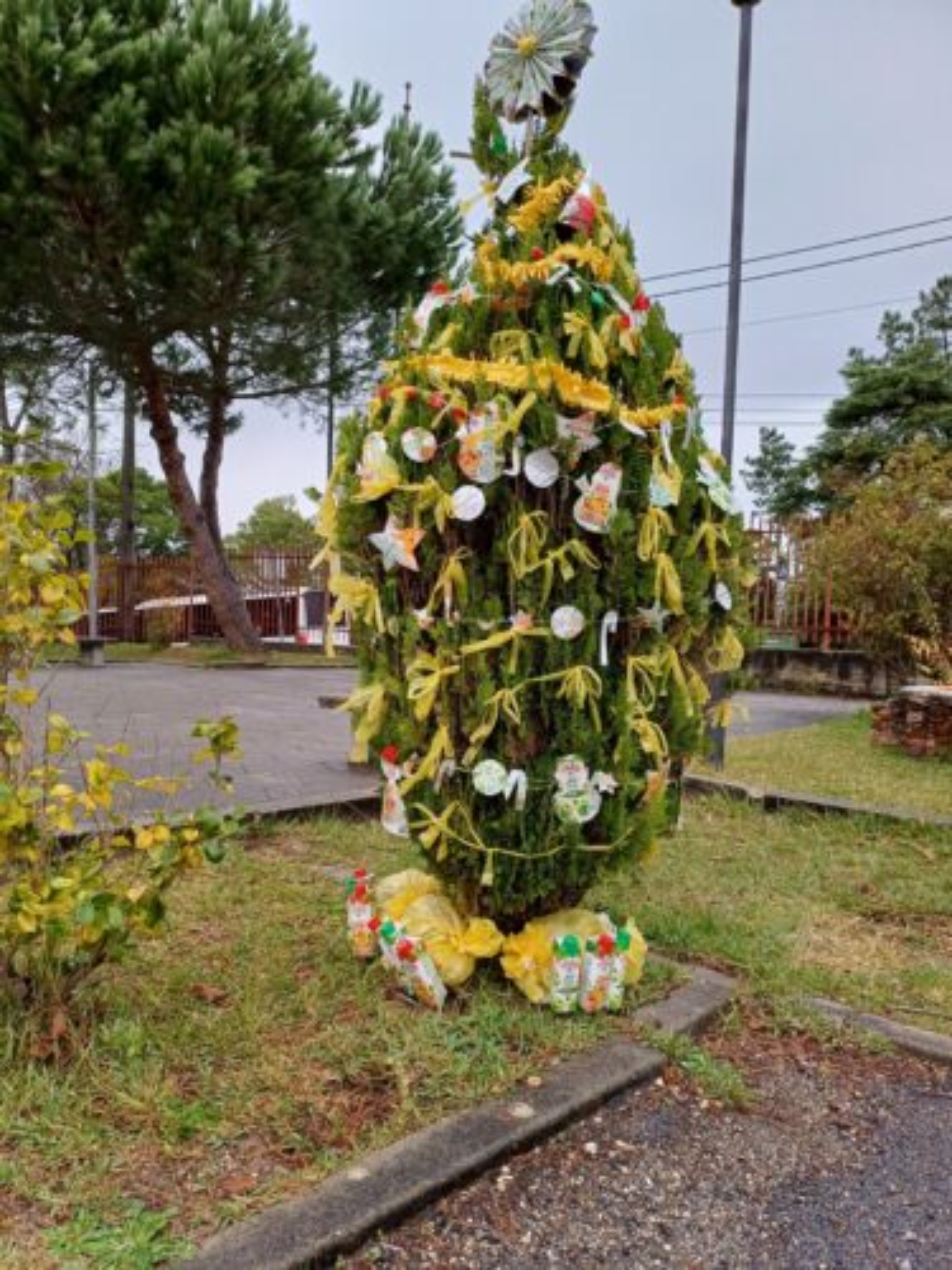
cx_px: 476
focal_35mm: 25
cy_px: 635
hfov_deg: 54.9
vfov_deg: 69.4
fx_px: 917
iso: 50
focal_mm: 4.65
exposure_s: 1/150
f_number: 1.8
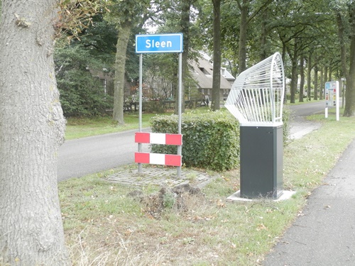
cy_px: 133
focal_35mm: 46
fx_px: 472
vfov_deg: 31.5
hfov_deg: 41.2
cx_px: 178
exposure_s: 1/80
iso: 200
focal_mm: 8.2
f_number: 3.6
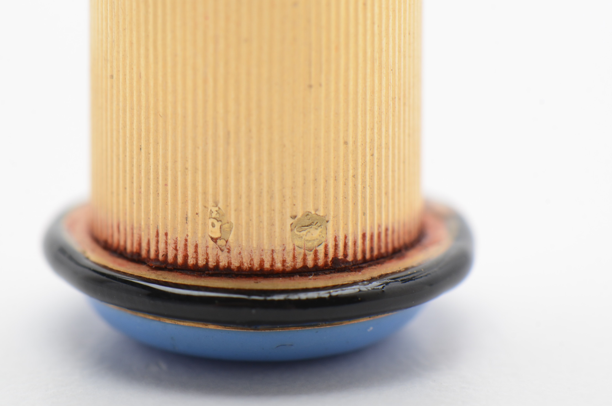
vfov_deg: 9.6
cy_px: 222
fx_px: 2402
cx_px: 292
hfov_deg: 14.5
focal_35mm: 142
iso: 200
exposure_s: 1/125
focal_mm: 85
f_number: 14
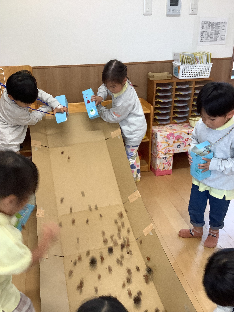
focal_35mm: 31
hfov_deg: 45.4
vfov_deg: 58.4
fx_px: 279
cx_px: 117
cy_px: 156
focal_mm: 3.3
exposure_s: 1/50
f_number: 2.4
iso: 80
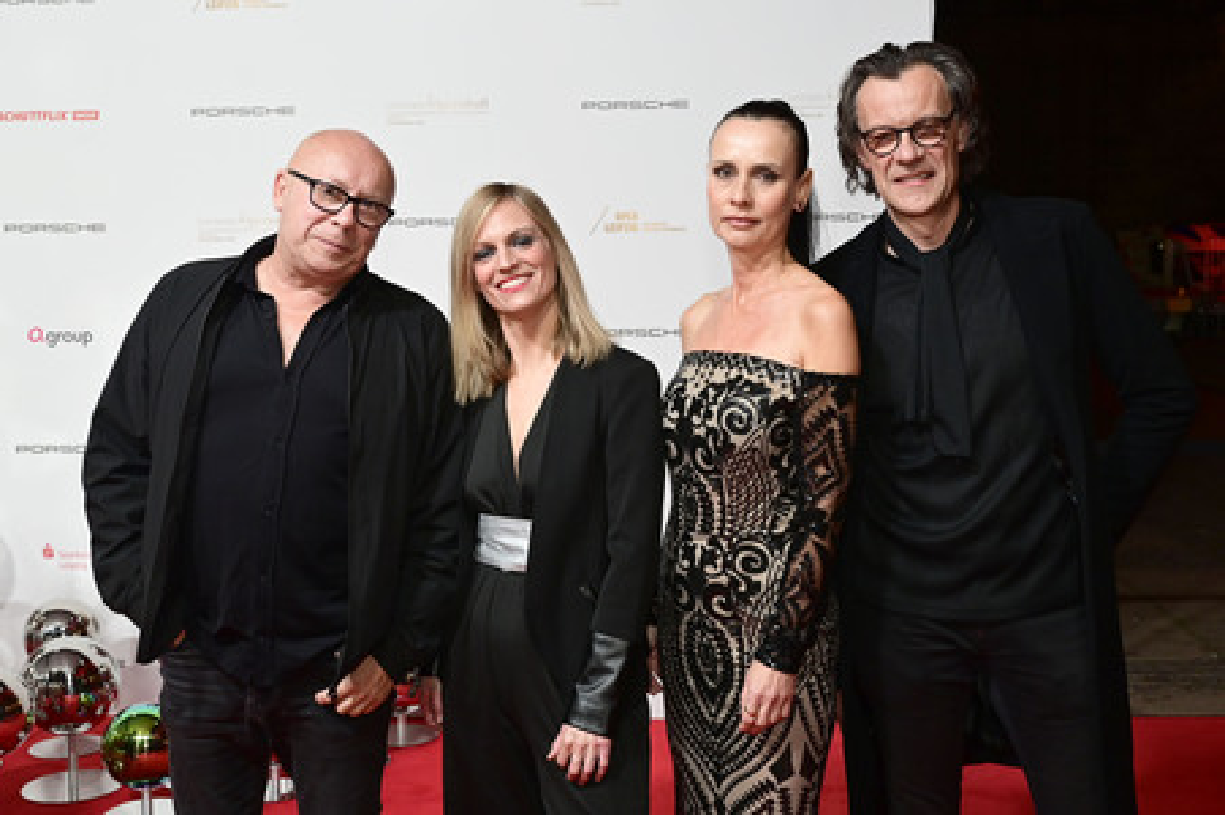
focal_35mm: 31
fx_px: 1054
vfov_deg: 42.3
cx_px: 612
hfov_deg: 60.3
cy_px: 408
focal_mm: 31
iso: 1600
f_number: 5
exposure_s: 1/160
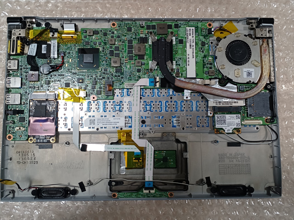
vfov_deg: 51.4
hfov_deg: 65.3
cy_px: 110
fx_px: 229
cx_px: 147
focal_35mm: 27
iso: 100
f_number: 1.9
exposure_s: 1/50
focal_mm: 3.58
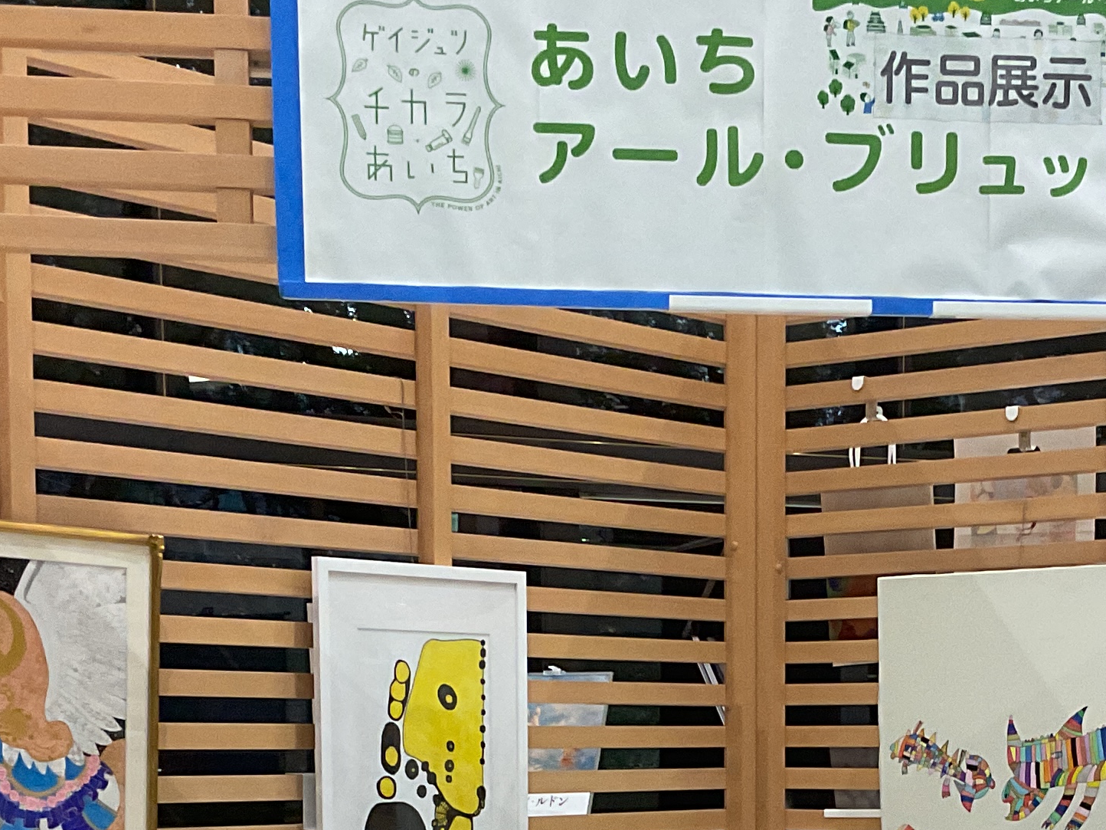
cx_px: 830
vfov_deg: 17.5
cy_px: 930
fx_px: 2588
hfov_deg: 23.9
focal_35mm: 81
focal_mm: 3
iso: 100
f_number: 1.8
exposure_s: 1/60
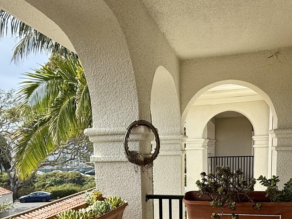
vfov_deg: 36.7
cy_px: 189
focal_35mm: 37
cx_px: 145
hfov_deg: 50.1
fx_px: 312
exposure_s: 1/970
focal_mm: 2.22
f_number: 2.2
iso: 64
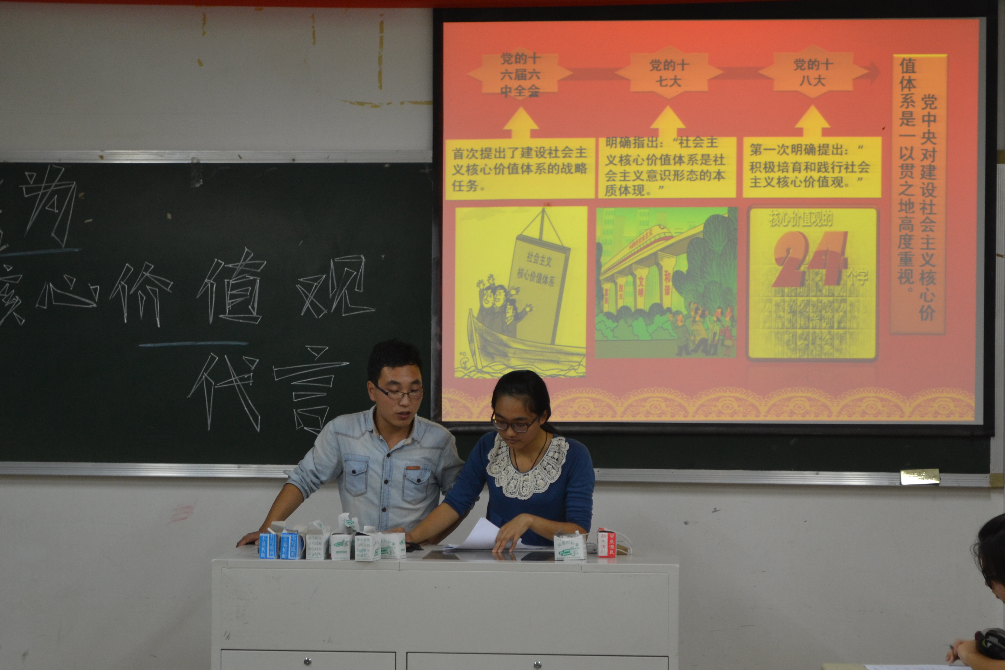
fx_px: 2289
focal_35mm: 82
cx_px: 468
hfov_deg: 24.8
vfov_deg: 16.6
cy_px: 405
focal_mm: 44
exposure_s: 1/15
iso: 450
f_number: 5.3
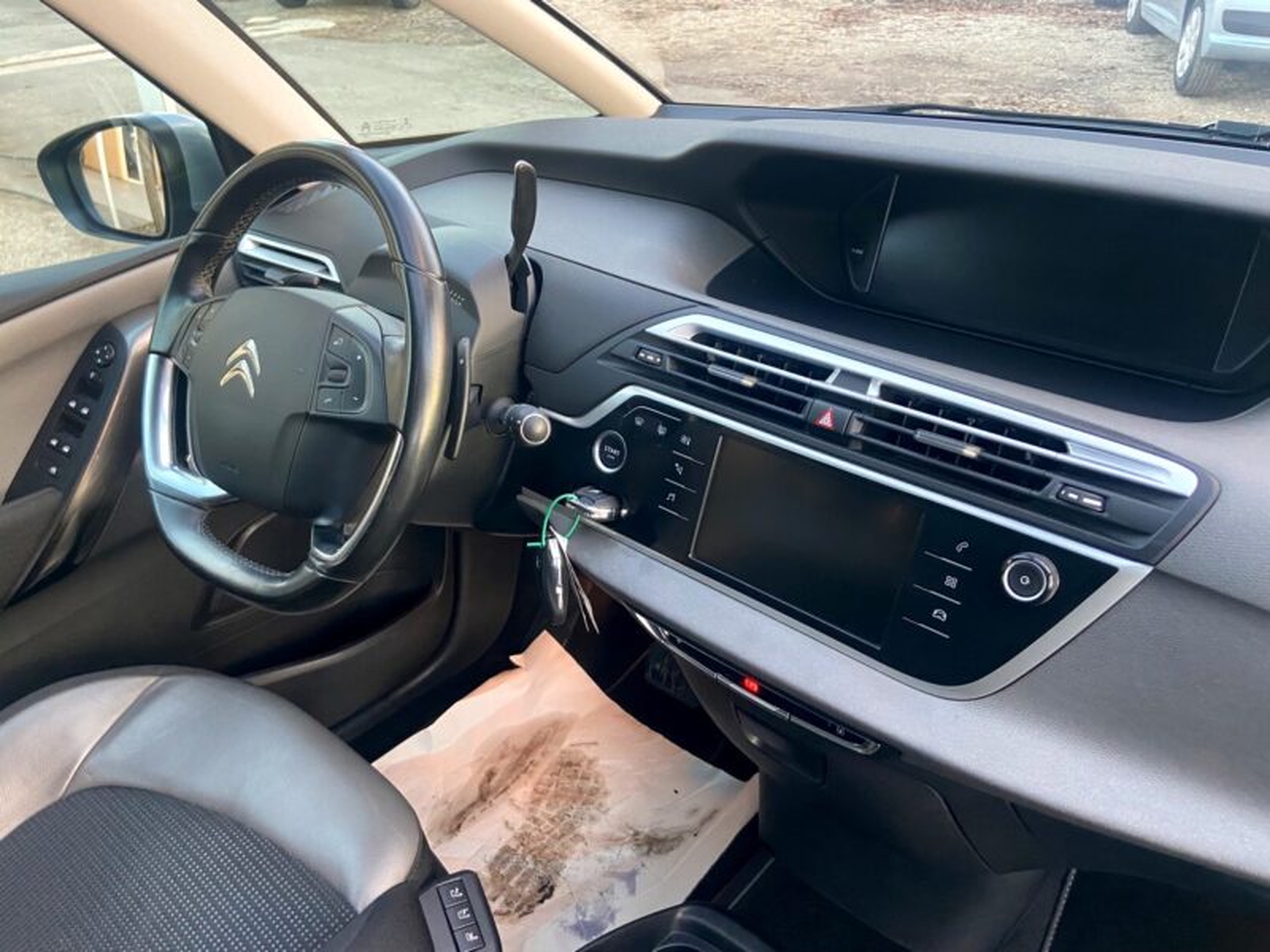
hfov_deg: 67.3
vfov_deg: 53.1
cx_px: 635
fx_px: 954
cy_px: 476
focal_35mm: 26
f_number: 1.8
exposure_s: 1/60
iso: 250
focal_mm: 4.25
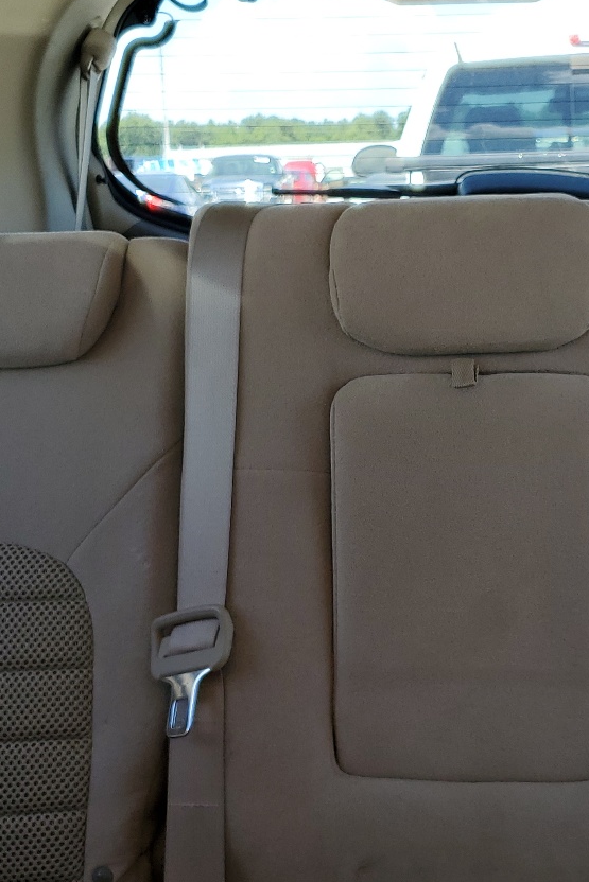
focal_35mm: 52
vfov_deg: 38.1
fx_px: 1276
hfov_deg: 25.9
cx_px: 389
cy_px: 400
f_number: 1.5
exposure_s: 1/256
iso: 50
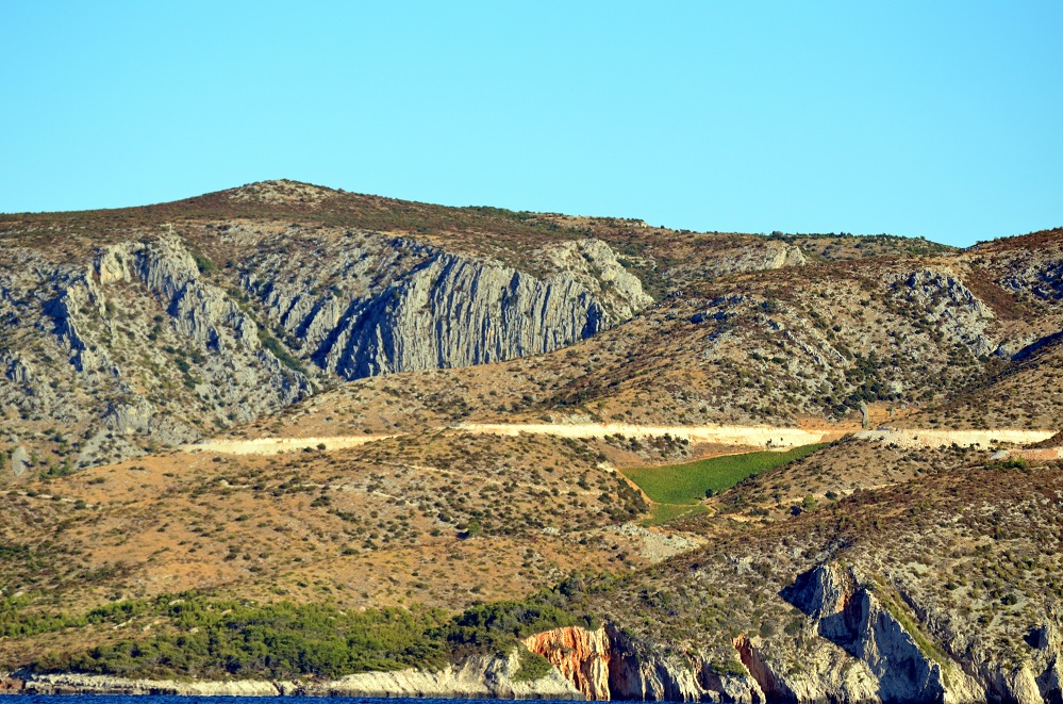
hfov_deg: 6.9
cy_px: 352
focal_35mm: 300
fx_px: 8837
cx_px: 532
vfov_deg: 4.6
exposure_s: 1/3200
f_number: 5.3
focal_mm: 200
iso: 640
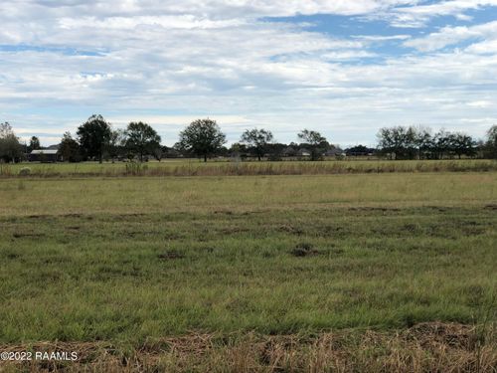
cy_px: 186
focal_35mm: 57
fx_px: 818
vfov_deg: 25.7
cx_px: 248
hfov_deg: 33.8
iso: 20
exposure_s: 1/838
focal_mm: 6.6
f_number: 2.8
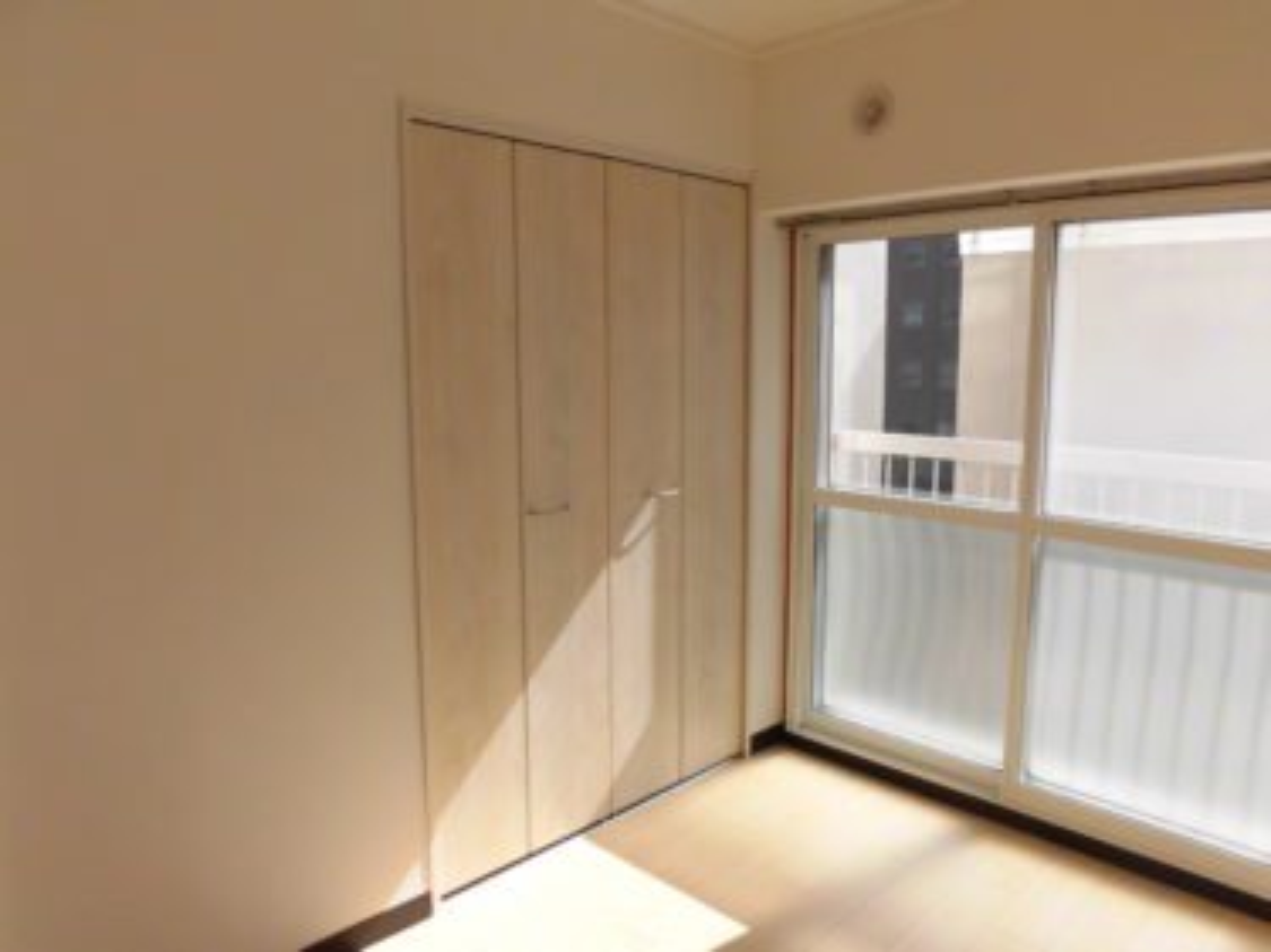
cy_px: 476
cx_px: 636
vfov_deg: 56.8
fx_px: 881
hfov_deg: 71.6
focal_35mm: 24
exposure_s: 1/800
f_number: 3.1
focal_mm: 4.3
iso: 100
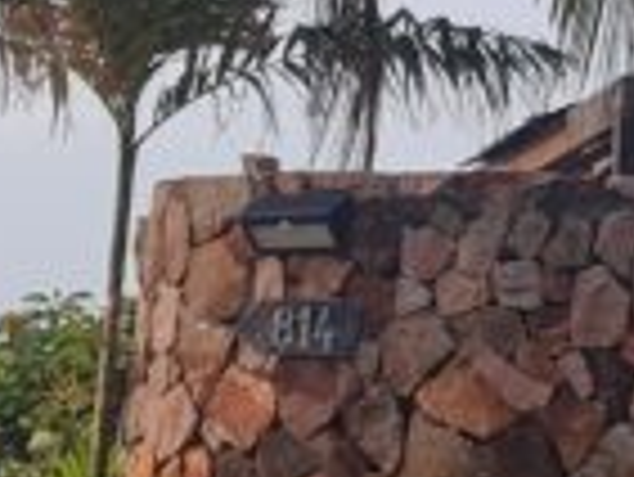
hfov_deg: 10.2
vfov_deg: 7.5
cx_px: 868
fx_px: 3465
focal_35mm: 189
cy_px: -531
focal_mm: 5.4
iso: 64
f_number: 1.8
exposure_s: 1/100
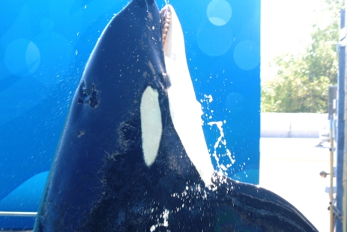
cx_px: 126
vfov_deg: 5.9
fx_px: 2239
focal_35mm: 232
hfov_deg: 8.9
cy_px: 173
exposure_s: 1/160
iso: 400
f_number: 6.3
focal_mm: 70
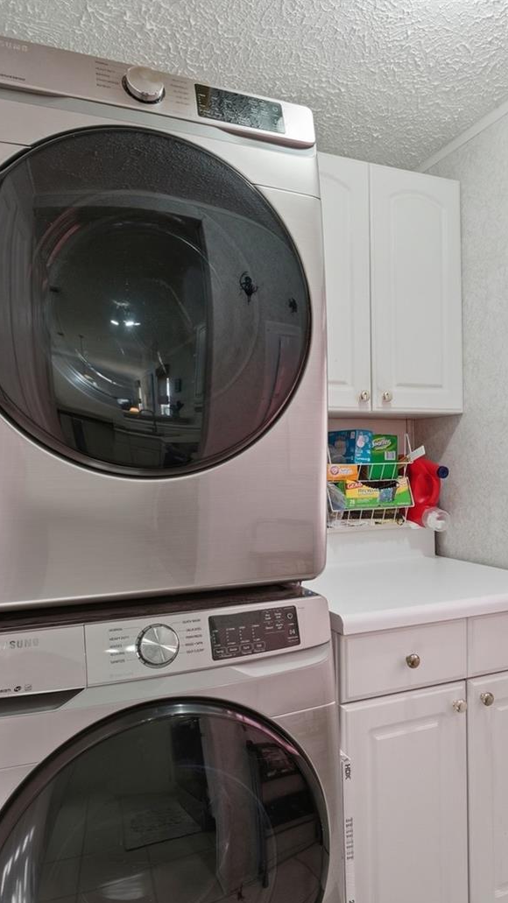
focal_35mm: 26
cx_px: 313
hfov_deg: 44.1
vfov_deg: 71.9
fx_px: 623
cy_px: 464
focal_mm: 16
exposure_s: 1/30
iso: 400
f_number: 9
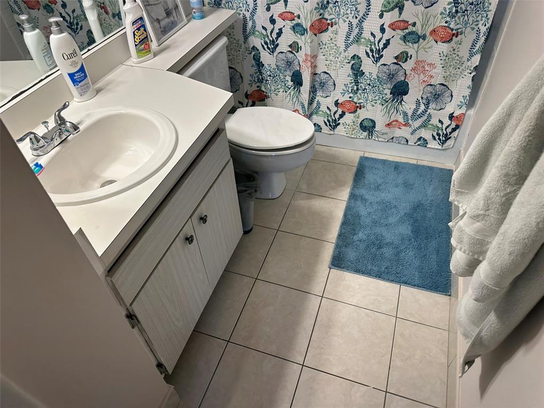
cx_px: 272
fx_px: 377
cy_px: 204
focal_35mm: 24
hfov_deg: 71.6
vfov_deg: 56.8
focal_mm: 6.86
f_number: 1.78
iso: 125
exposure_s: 1/120
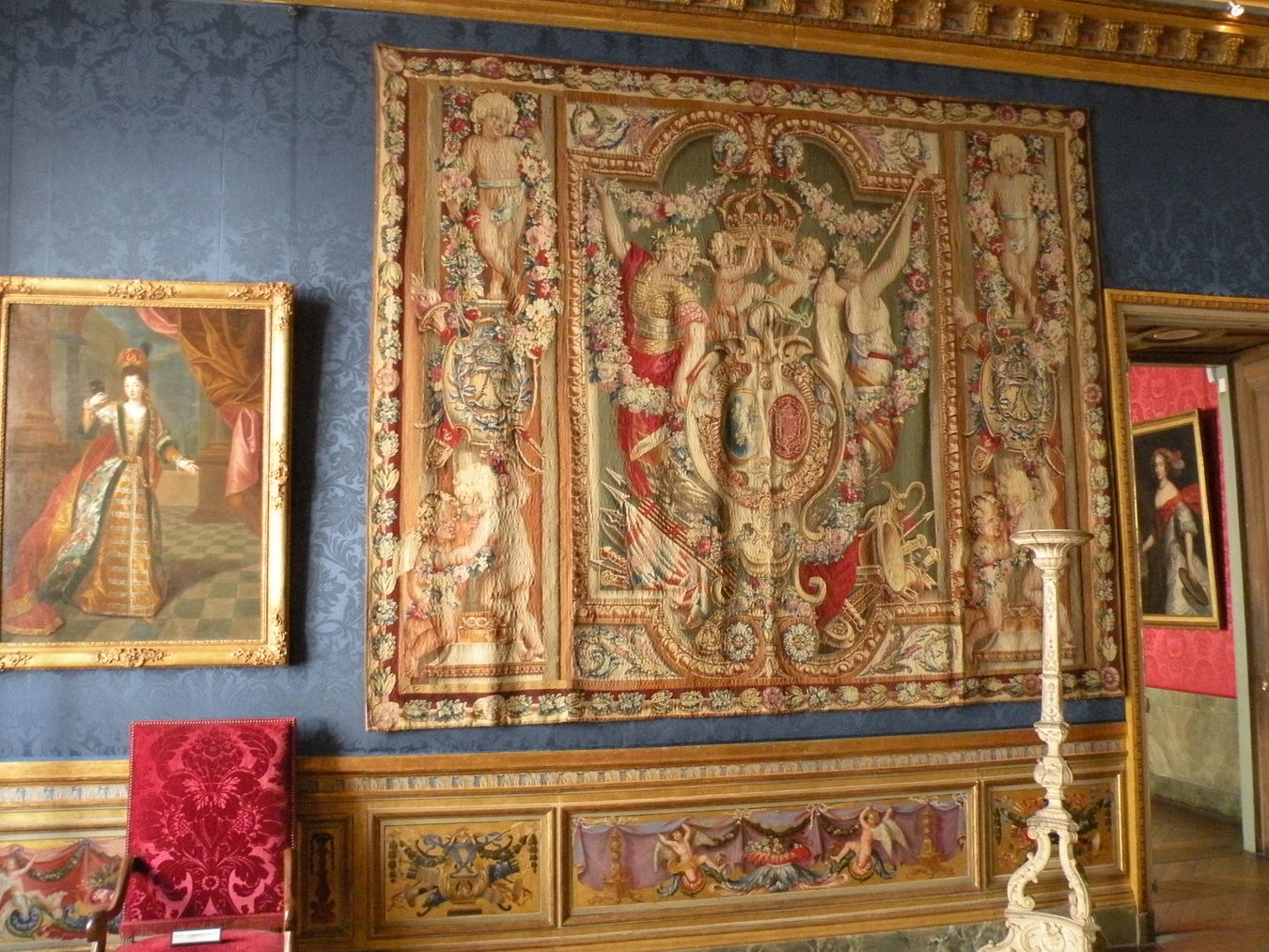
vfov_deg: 44.2
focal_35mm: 32
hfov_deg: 56.8
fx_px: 1173
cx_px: 662
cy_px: 455
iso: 400
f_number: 2.8
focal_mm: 4.7
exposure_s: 1/36.7
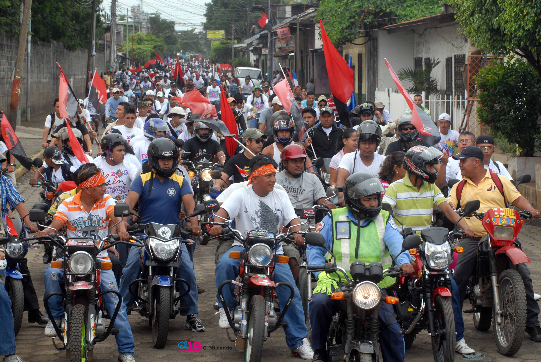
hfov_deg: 17.0
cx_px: 270
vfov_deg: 11.5
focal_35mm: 120
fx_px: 1805
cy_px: 181
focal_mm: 80
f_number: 11
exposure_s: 1/400
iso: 320
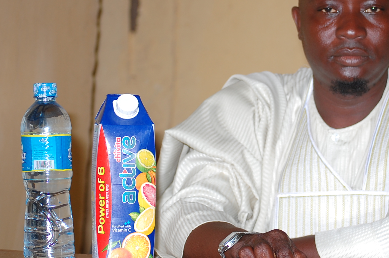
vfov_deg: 10.4
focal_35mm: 132
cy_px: 86
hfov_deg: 15.5
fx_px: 1422
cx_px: 271
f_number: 4
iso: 200
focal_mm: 55
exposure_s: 1/100
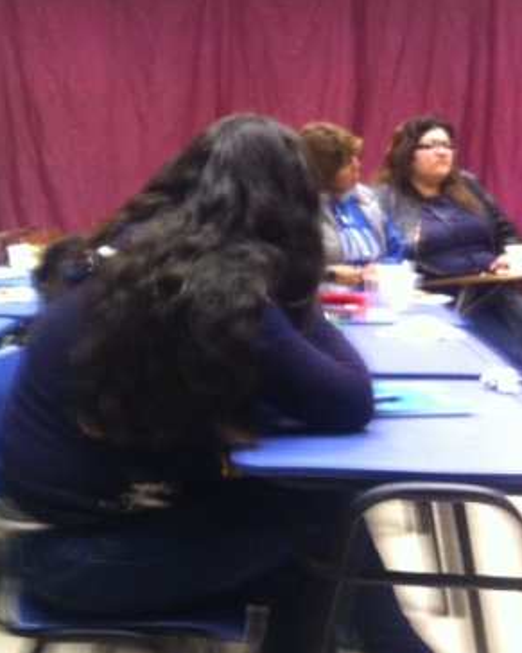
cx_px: -9
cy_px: 335
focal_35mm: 60
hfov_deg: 24.2
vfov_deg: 31.5
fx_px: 1159
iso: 200
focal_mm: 3.85
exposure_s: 1/15
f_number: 2.8
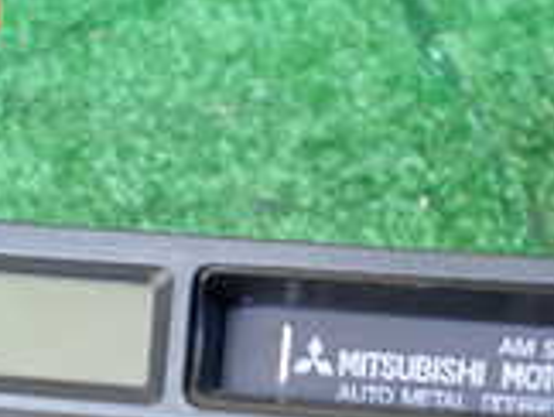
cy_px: 735
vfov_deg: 12.3
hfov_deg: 17.6
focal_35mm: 111
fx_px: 1779
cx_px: 404
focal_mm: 5.4
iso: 320
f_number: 2.3
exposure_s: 1/50
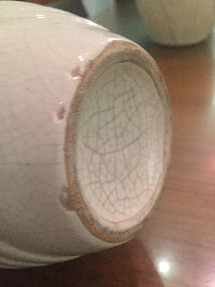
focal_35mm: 29
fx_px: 240
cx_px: 108
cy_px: 144
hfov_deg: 48.2
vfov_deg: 61.7
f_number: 2.2
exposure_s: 1/33
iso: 250
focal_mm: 4.15
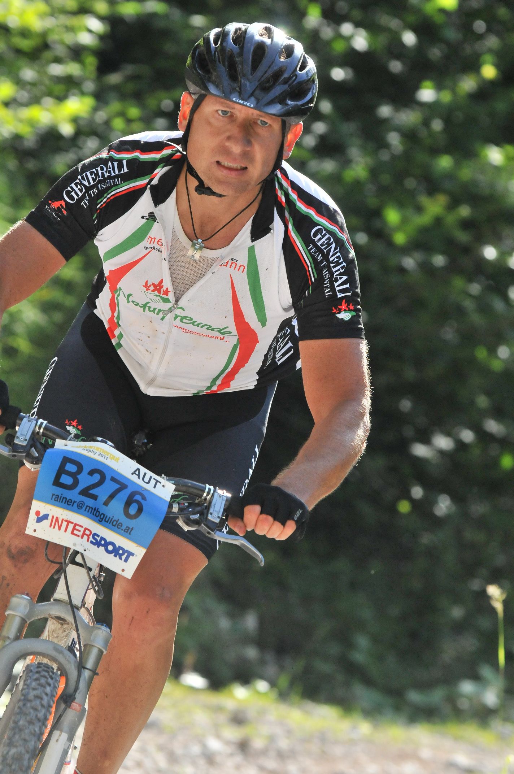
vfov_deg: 7.9
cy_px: 387
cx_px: 257
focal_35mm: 262
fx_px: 5636
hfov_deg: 5.2
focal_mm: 175
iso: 1100
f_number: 5.6
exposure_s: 1/2500
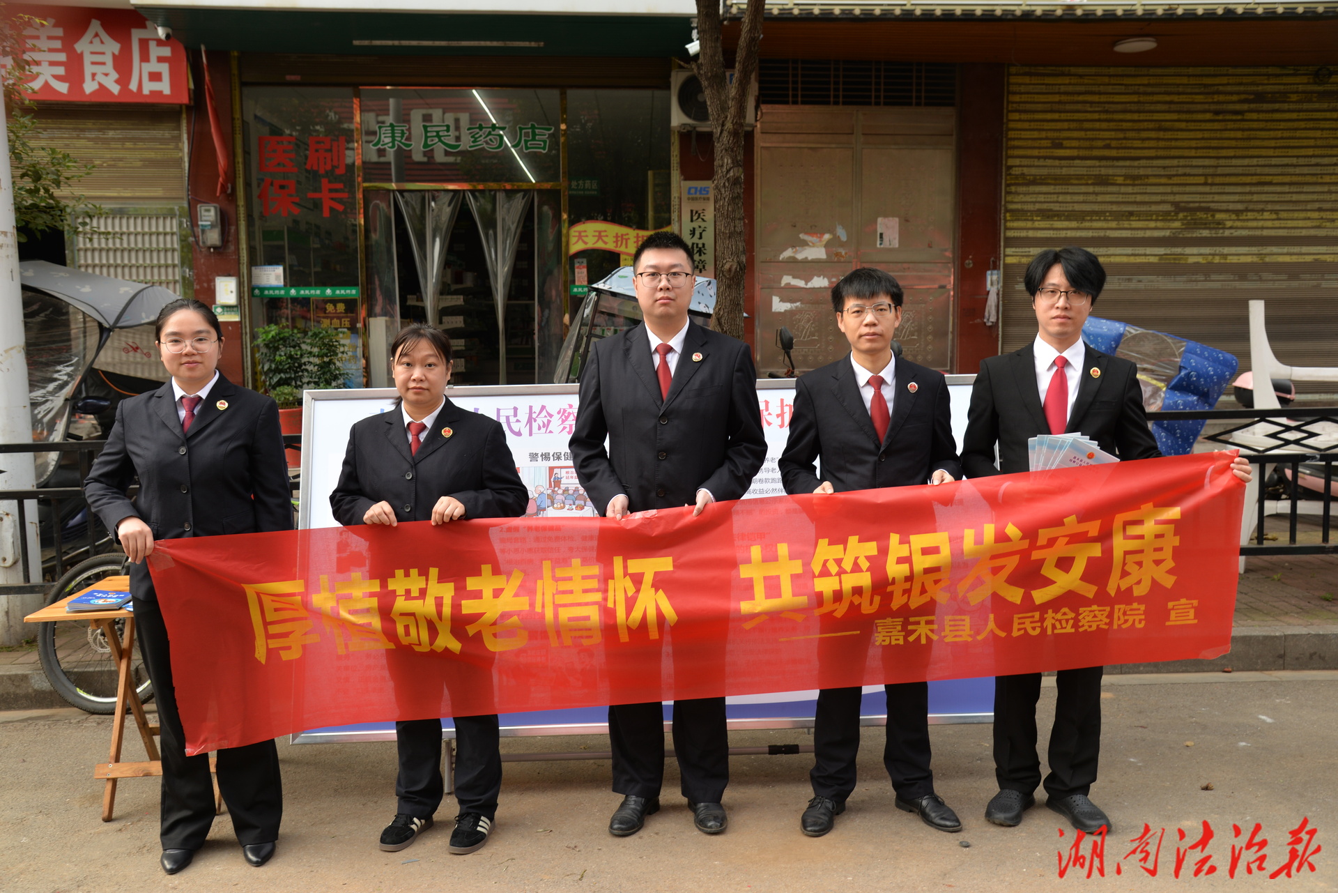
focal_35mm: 32
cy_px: 446
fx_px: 1190
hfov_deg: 58.7
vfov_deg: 41.1
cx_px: 669
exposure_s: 1/125
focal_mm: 32
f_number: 5.6
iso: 200
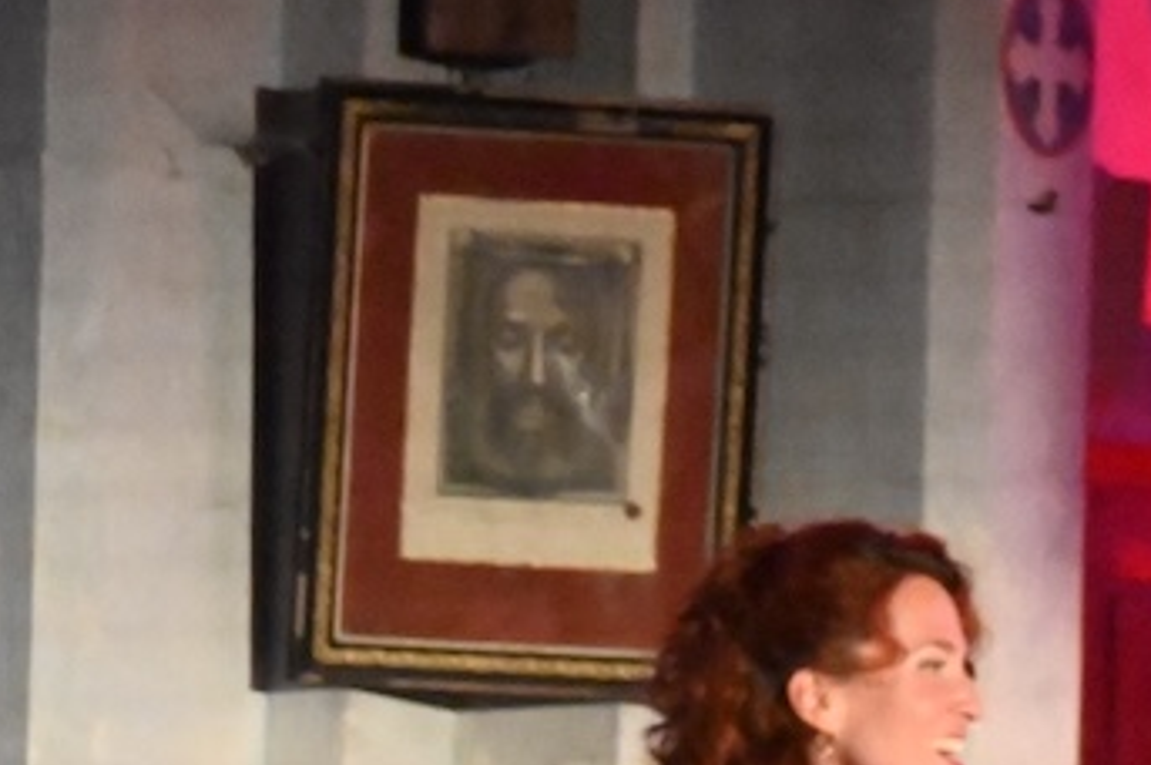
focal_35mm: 441
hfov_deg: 4.5
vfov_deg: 3.1
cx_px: 2965
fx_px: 14086
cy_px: 1241
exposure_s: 1/60
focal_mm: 82
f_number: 6.3
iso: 10000
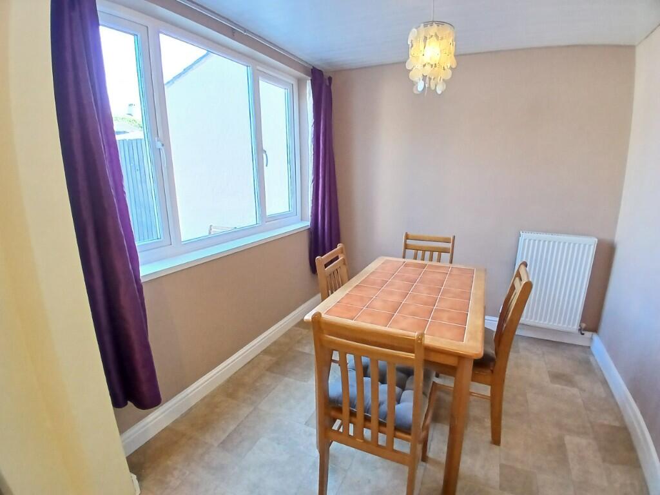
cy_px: 248
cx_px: 330
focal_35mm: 17
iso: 125
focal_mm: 1.4
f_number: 2.2
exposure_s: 1/33.3
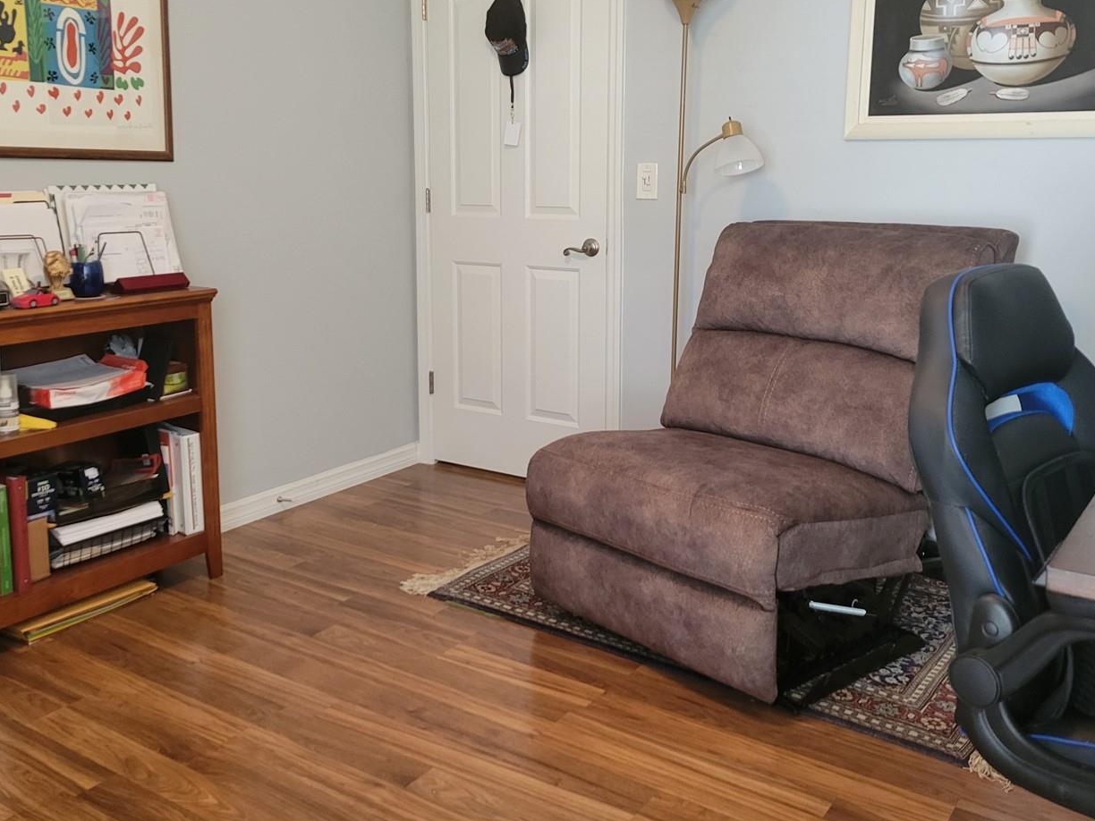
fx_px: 1076
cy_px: 323
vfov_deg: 41.6
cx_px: 514
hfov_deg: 53.9
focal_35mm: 34
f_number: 1.8
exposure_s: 1/40
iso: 320
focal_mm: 5.4
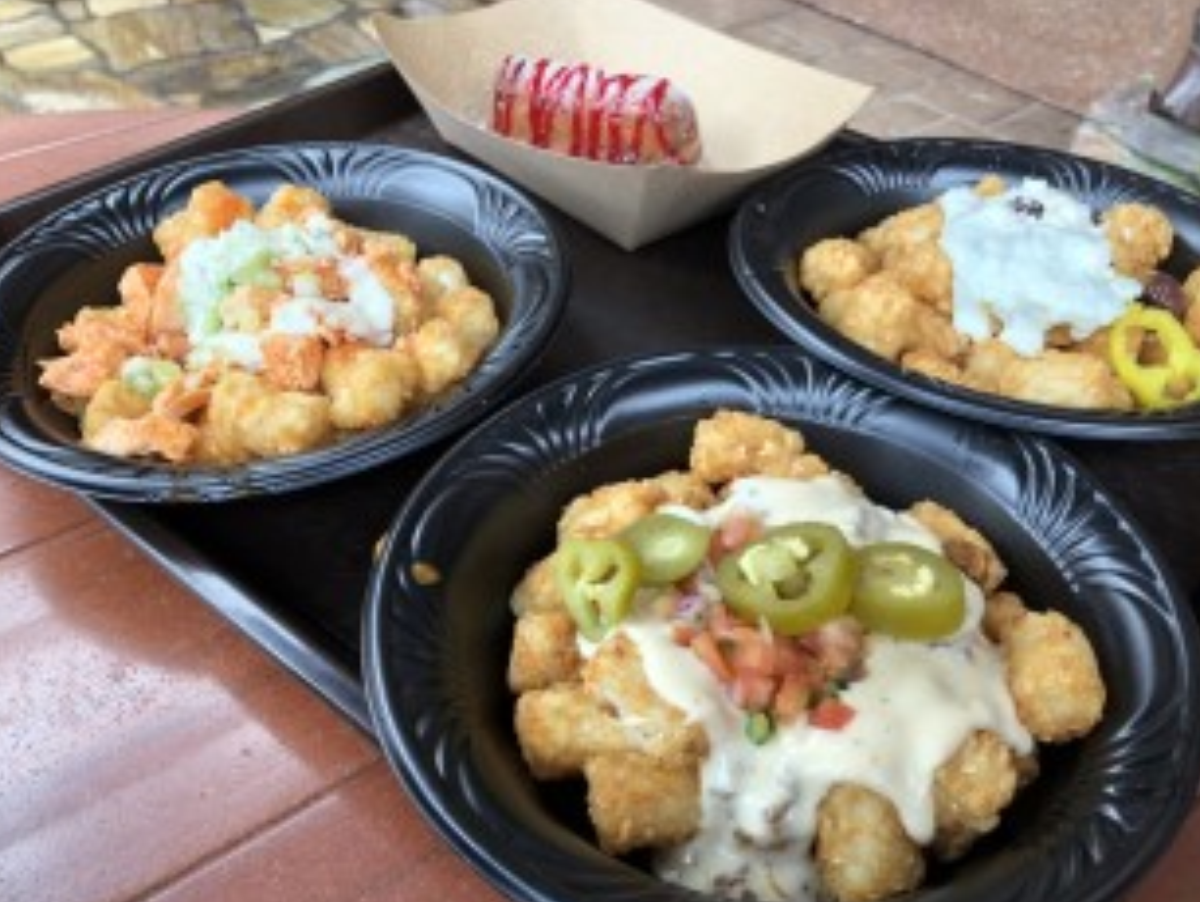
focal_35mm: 32
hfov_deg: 56.7
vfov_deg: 44.2
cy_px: 492
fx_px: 1110
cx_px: 635
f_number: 1.8
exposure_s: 1/120
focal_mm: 3.99
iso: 25
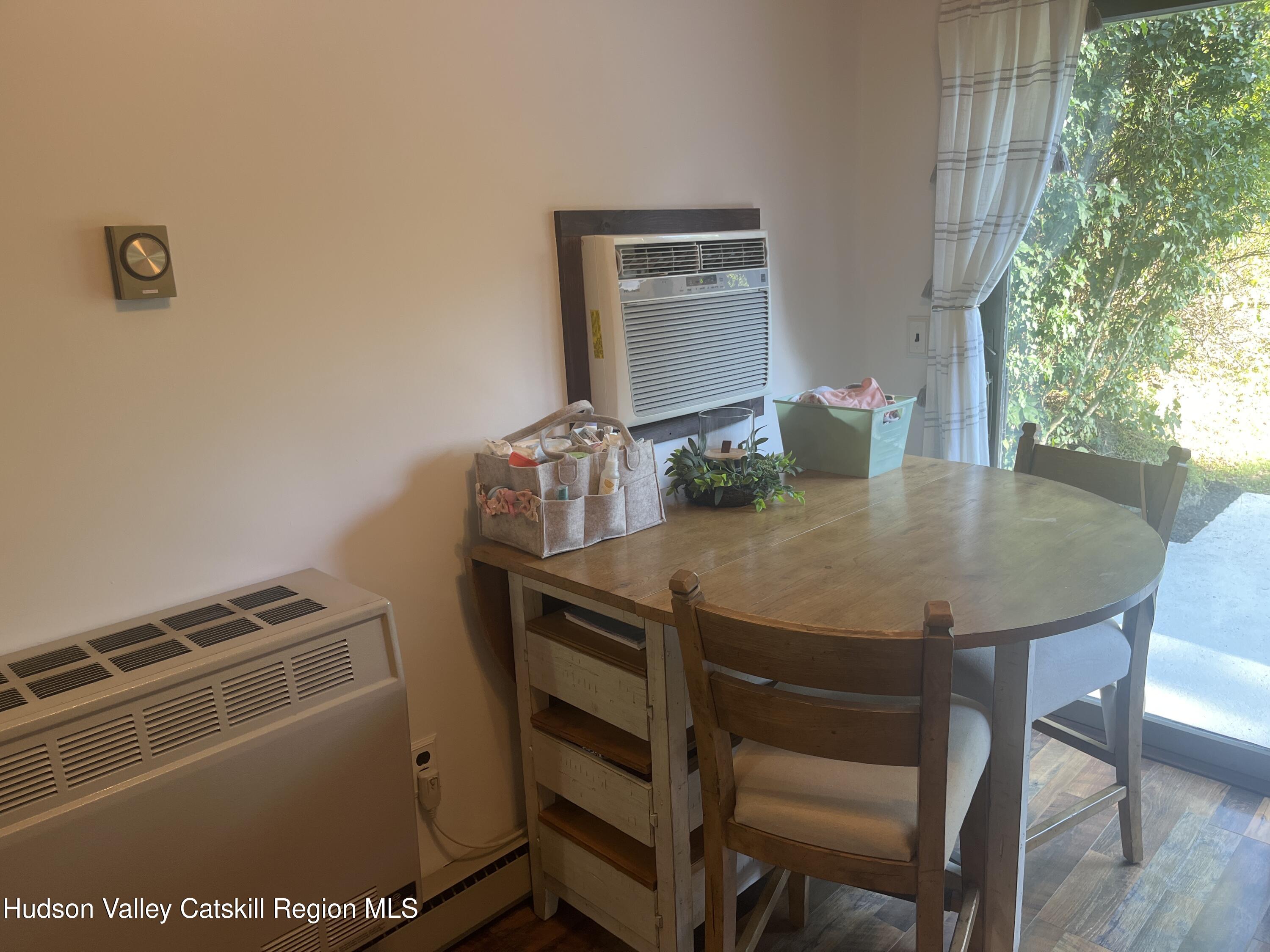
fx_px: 954
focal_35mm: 26
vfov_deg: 53.1
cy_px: 476
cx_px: 635
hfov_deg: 67.3
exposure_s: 1/60
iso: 80
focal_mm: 5.1
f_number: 1.6
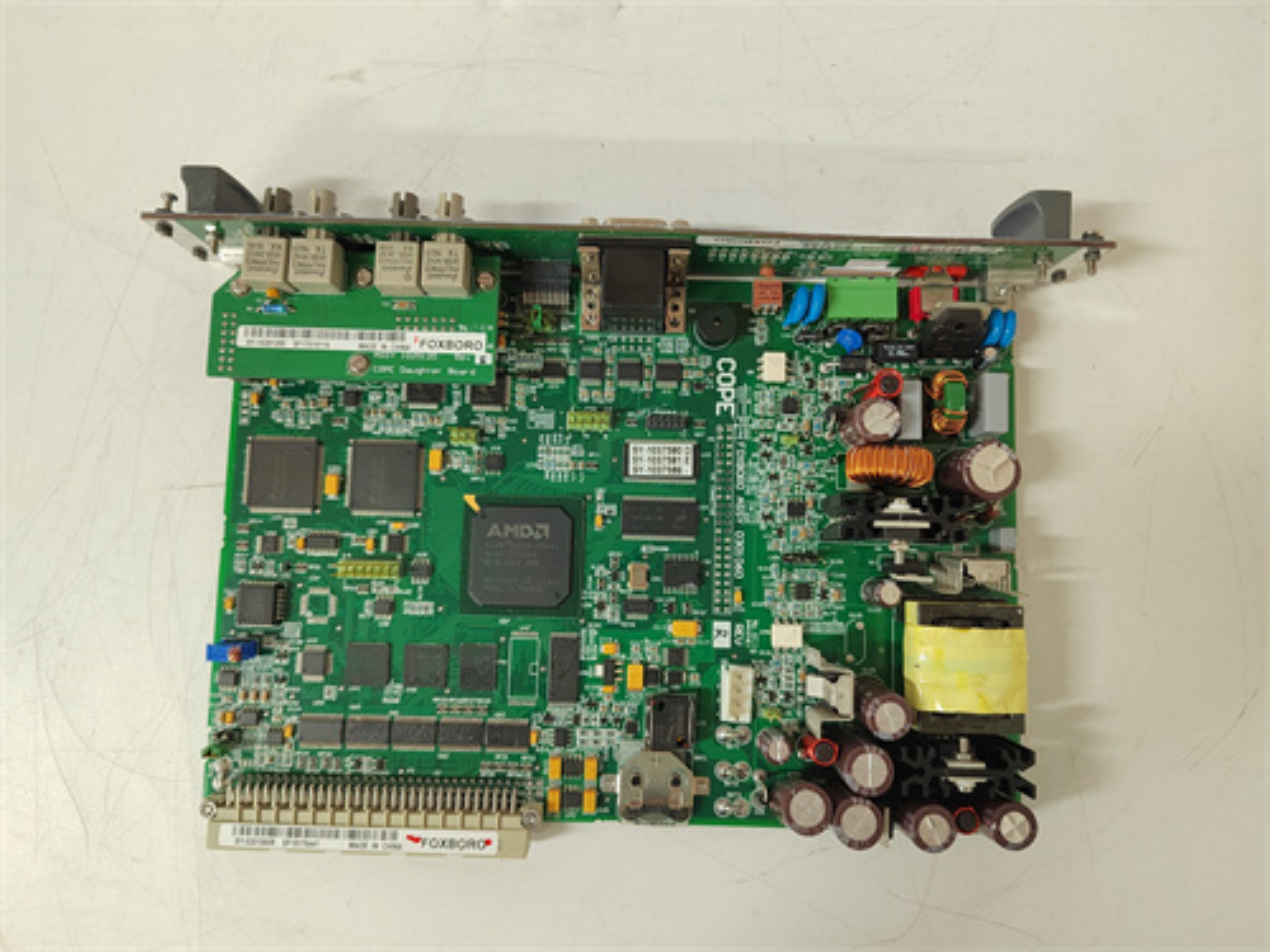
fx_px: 844
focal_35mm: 23
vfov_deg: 58.9
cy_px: 476
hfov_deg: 73.9
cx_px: 635
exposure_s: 1/50
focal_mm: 5.52
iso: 1484
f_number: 1.9
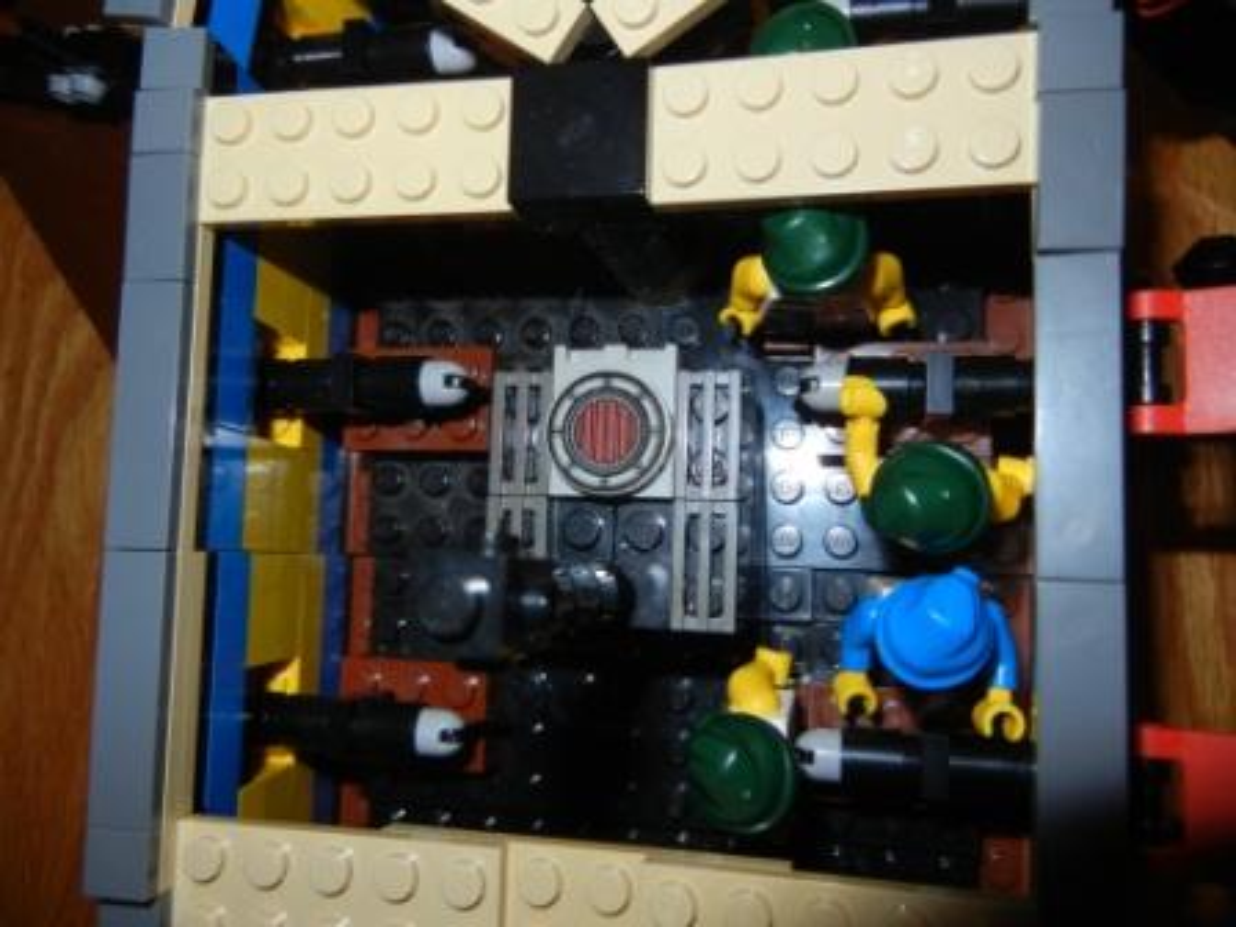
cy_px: 464
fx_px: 1071
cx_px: 618
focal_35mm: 30
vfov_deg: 46.8
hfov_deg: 60.0
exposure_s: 1/30
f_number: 7
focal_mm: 5.4
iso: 200
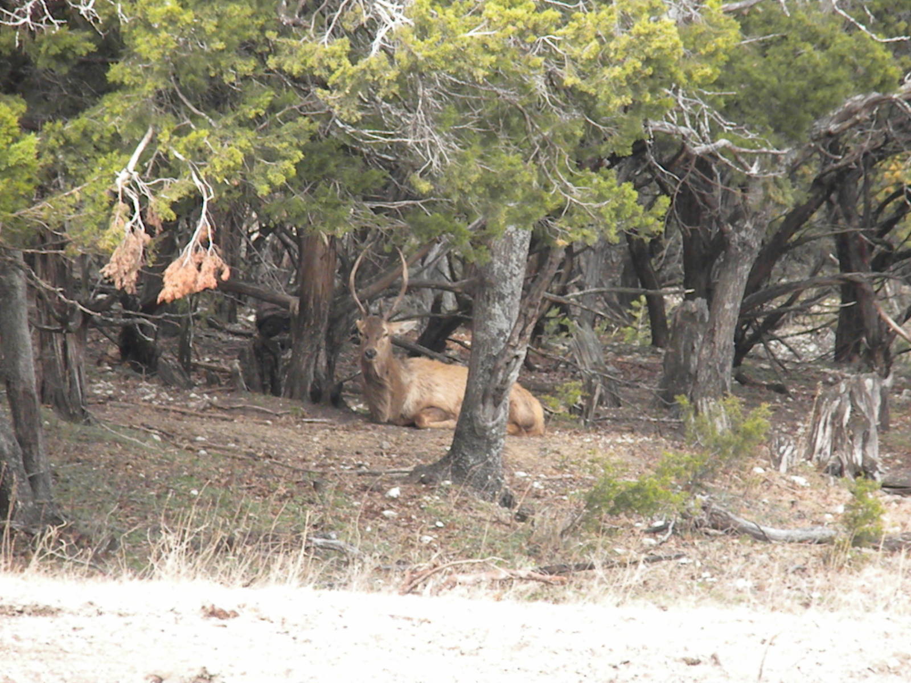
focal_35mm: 260
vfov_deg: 5.7
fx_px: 6843
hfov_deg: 7.6
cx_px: 456
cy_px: 342
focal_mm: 46.2
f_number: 5.3
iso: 640
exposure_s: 1/323
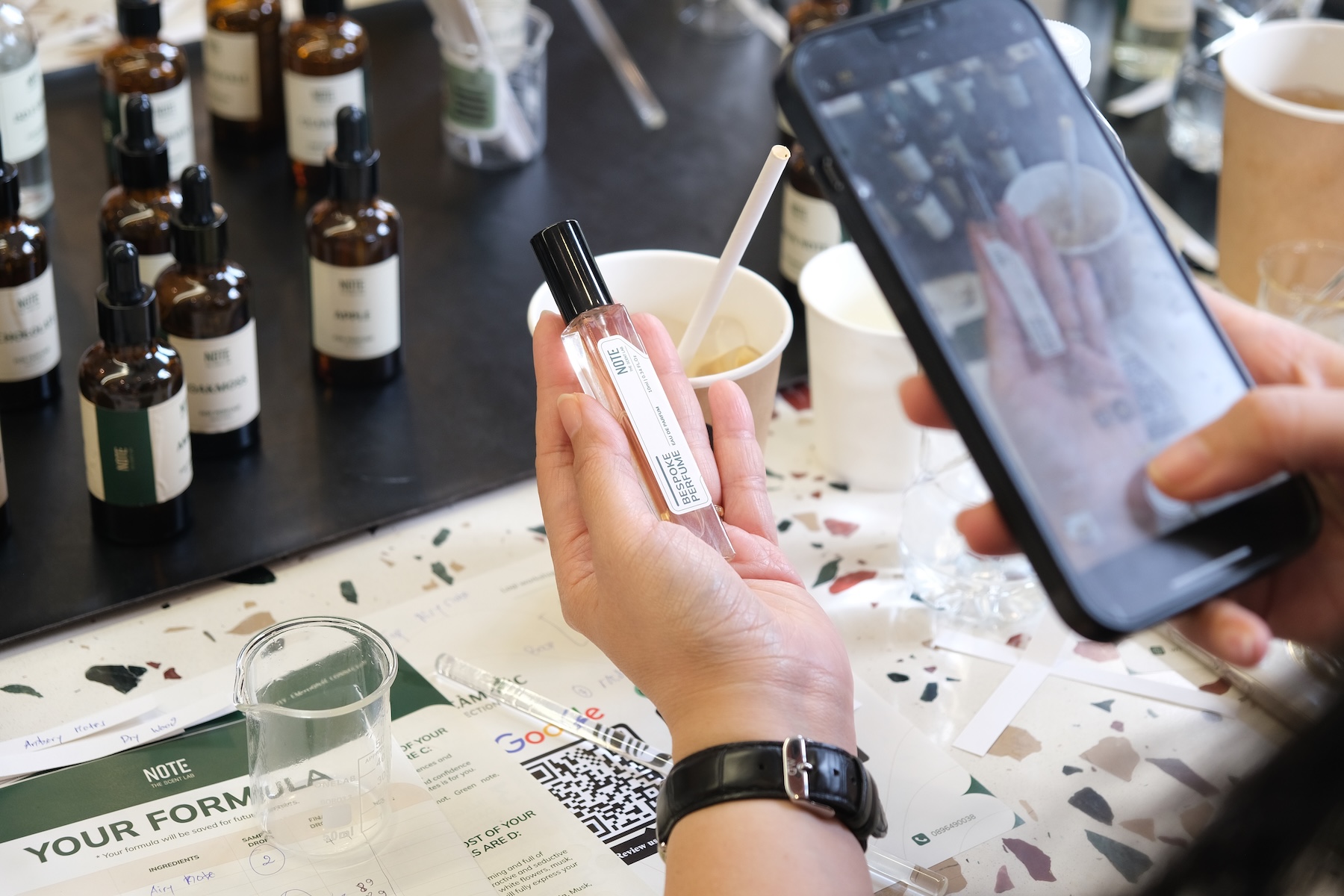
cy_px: 448
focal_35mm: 69
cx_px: 672
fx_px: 2576
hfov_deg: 29.2
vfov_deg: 19.7
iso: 500
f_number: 4
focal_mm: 46.3
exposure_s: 1/60
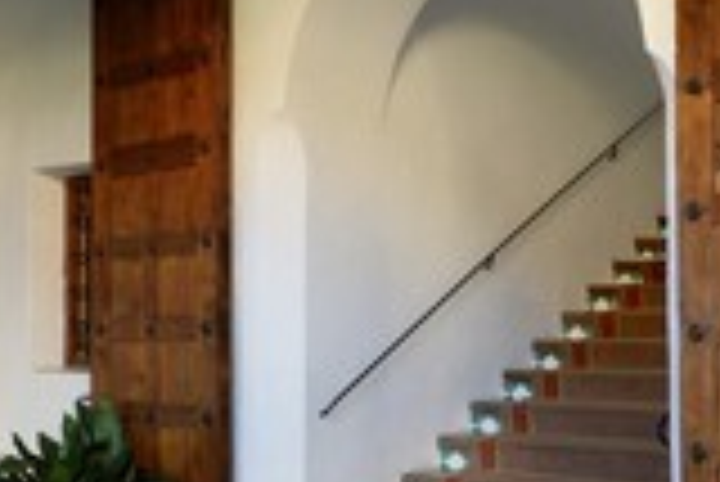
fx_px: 1261
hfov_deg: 31.8
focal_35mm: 63
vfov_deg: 21.6
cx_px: 292
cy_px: 302
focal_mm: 24
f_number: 4.5
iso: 400
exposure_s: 1/40
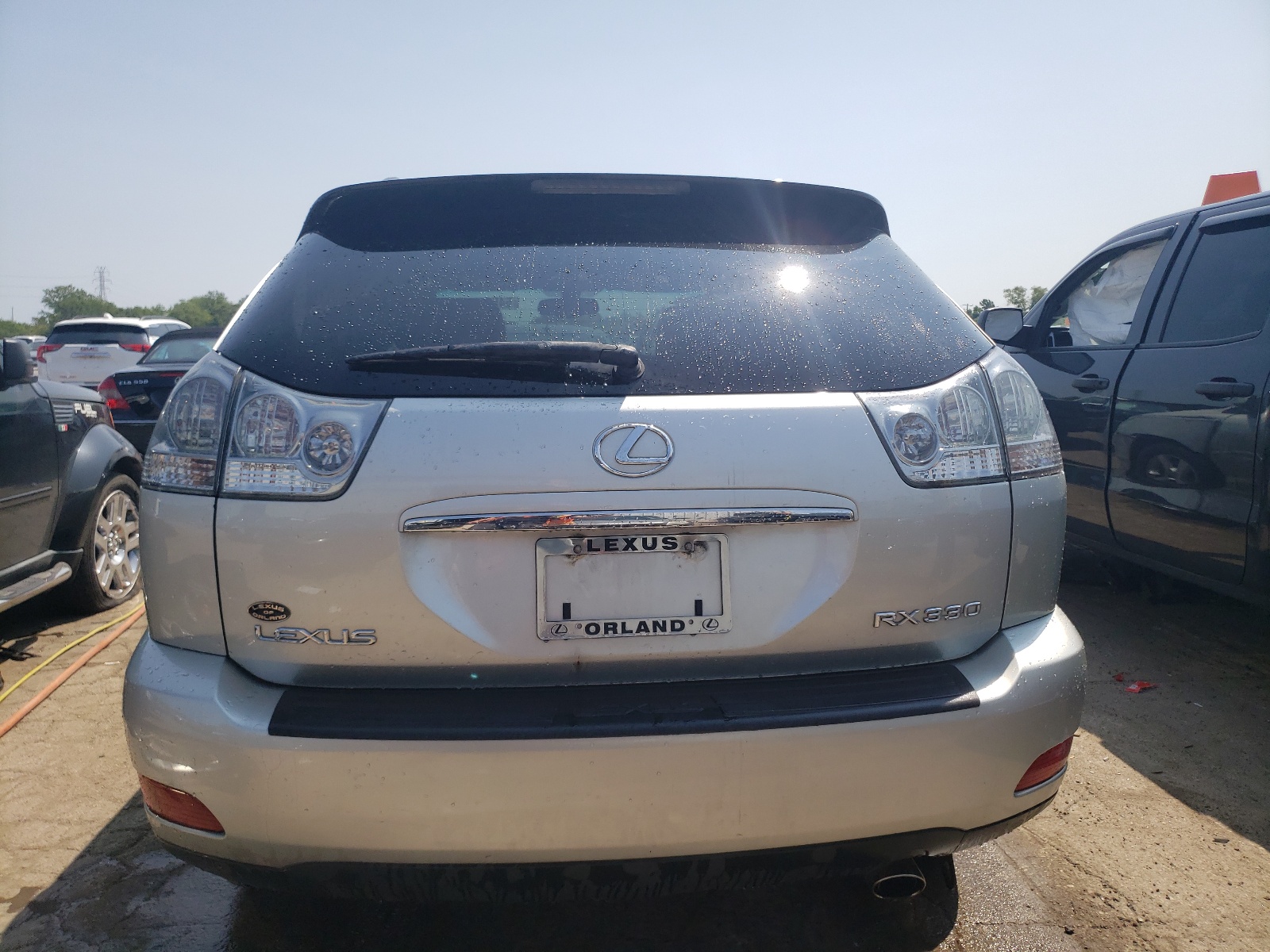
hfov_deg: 67.3
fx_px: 954
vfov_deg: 53.1
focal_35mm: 26
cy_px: 476
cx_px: 635
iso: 50
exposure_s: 1/3333
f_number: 1.5
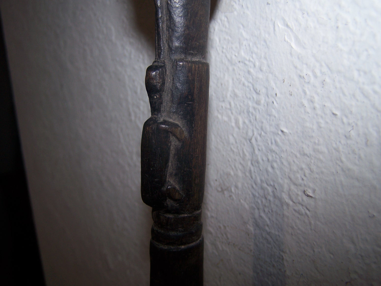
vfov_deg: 37.7
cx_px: 190
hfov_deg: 49.0
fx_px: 418
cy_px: 143
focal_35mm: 38
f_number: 2.8
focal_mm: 6.3
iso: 80
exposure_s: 1/60
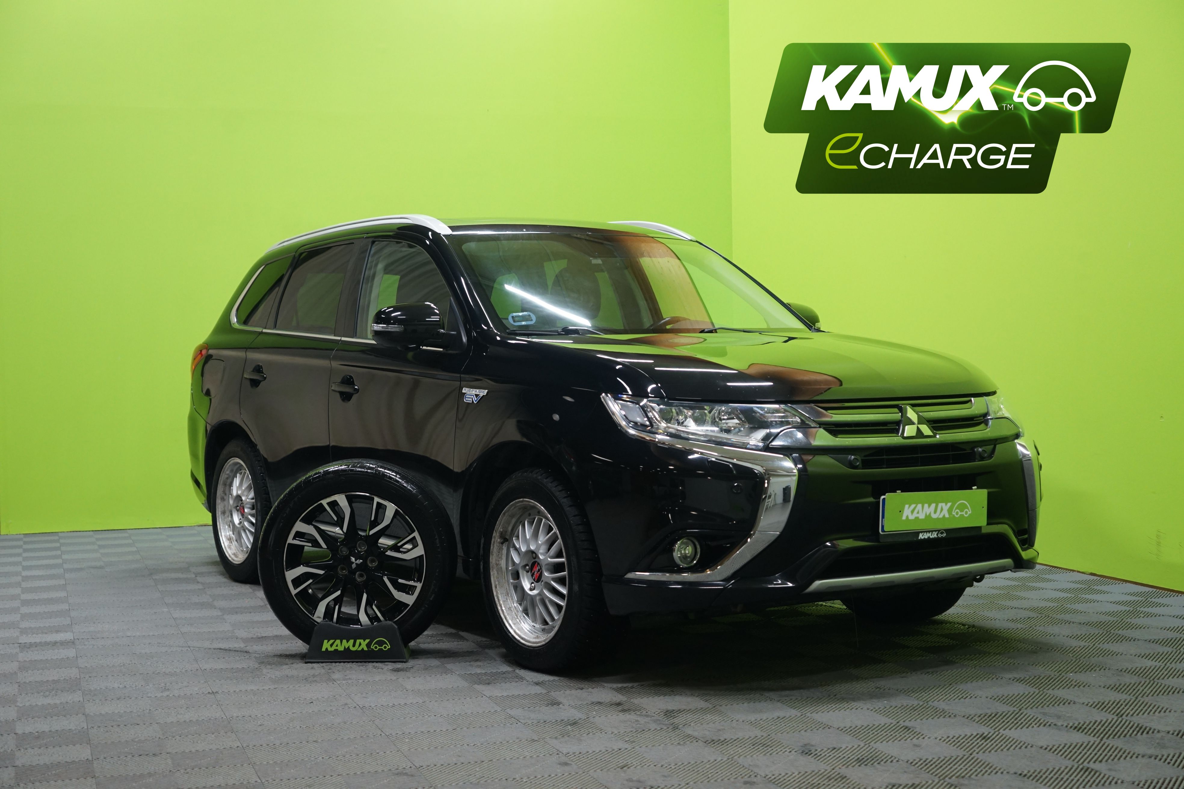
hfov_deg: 39.6
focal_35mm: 50
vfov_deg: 27.0
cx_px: 592
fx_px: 1644
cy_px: 394
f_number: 4.5
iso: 1250
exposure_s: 1/25
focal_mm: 50
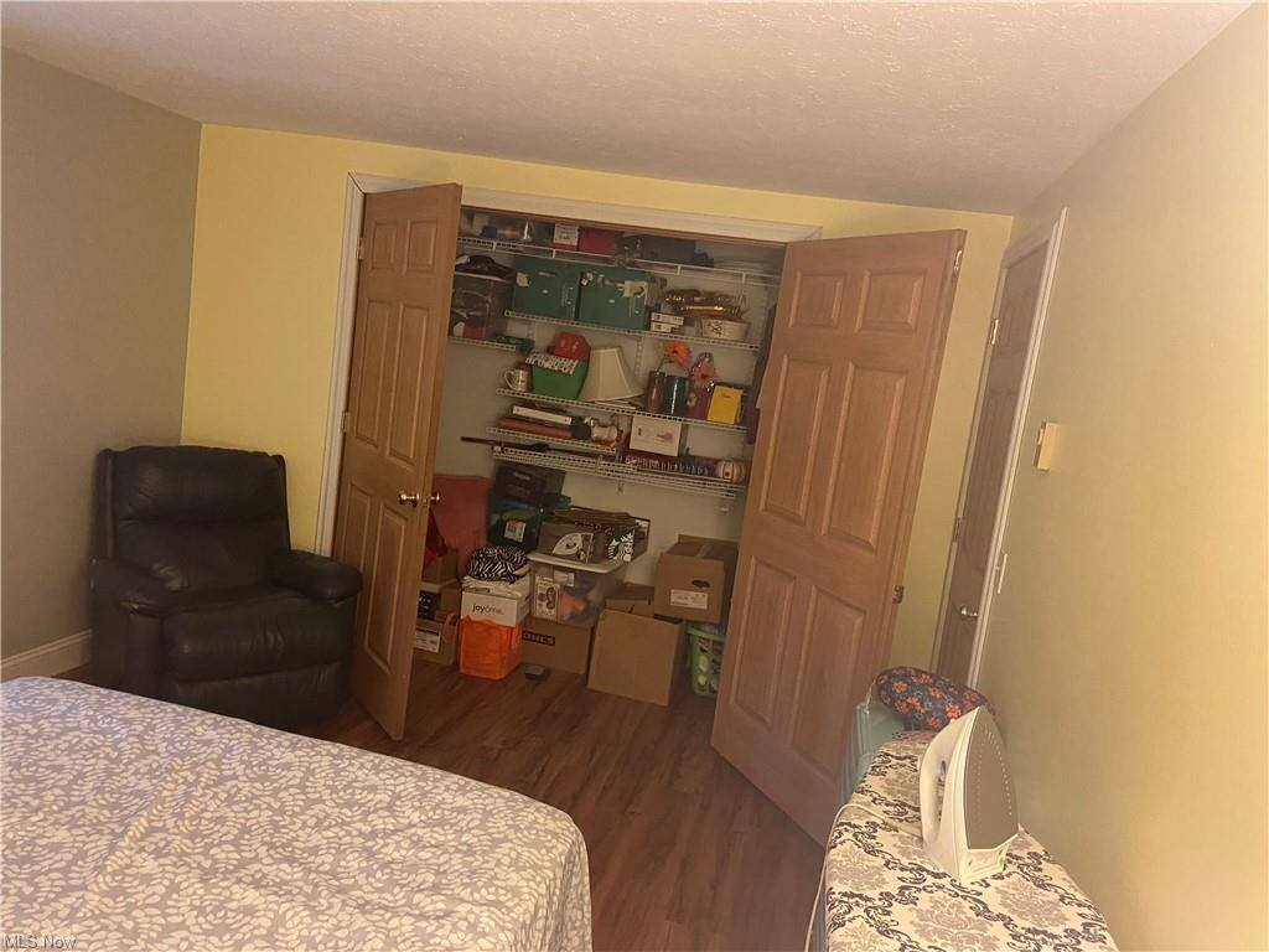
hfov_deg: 67.3
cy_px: 476
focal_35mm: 26
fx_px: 953
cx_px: 634
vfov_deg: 53.1
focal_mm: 4.25
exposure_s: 1/60
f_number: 1.8
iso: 320
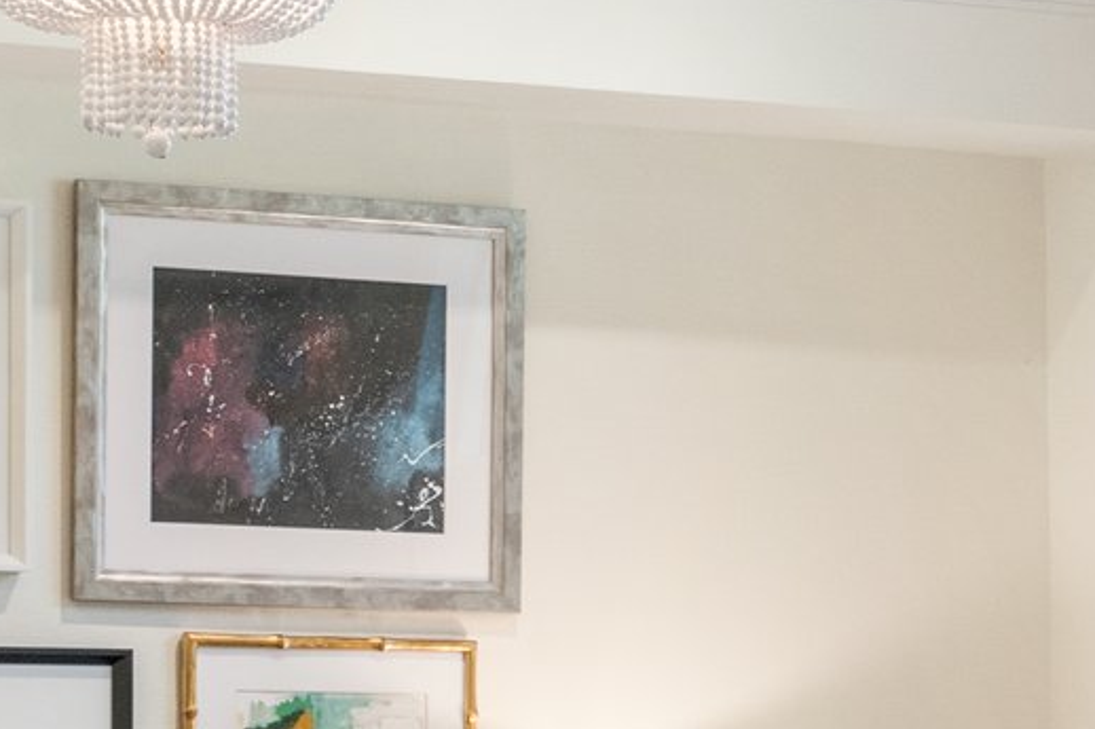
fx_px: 5990
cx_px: 1571
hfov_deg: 10.2
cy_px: 885
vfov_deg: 6.9
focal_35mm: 197
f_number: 5.6
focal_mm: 34
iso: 800
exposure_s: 1/20
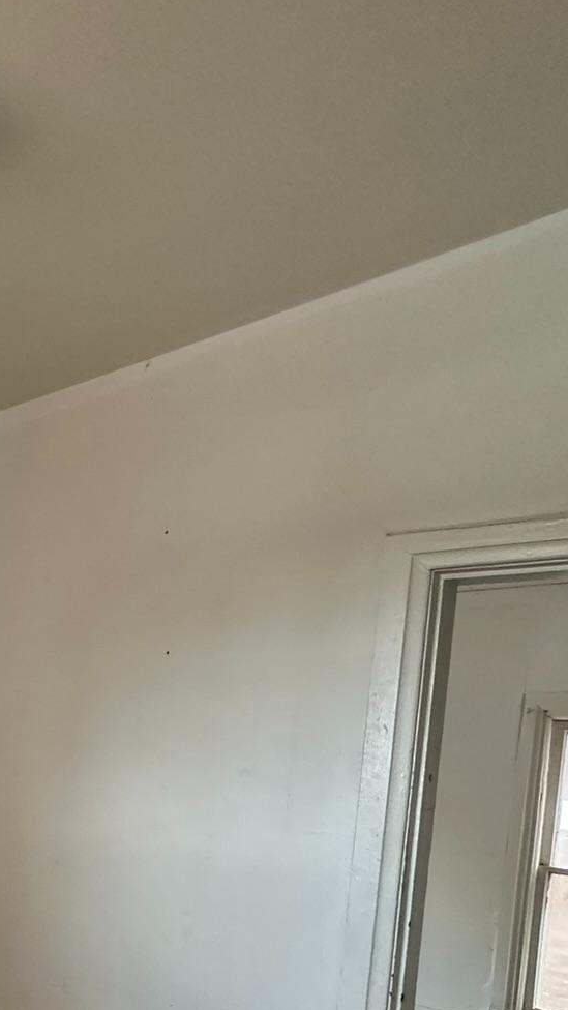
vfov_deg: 57.7
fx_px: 857
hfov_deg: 28.9
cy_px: 767
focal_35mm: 32
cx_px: -193
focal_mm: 2.22
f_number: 2.2
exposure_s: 1/60
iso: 250
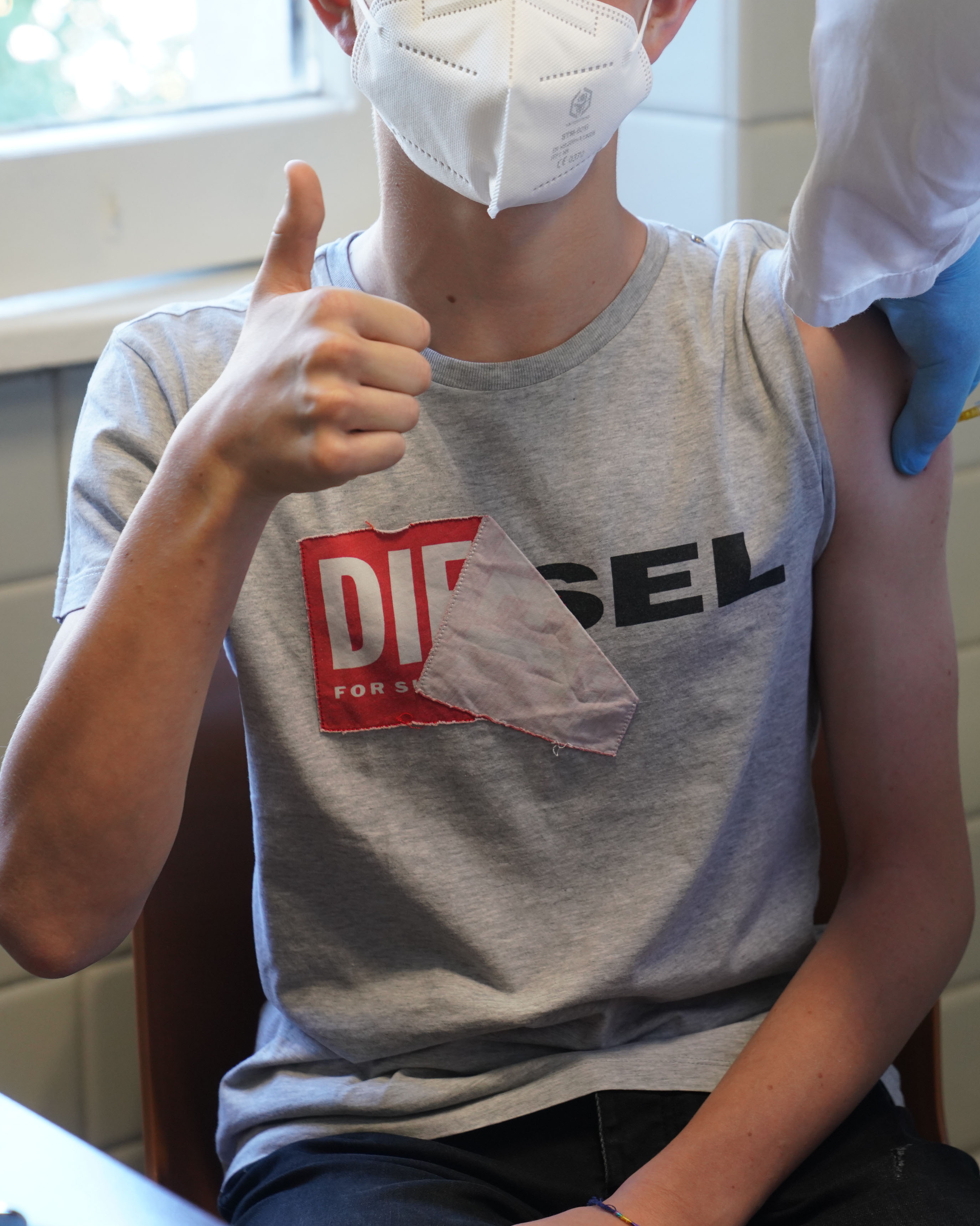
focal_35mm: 99
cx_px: 765
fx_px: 3589
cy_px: 615
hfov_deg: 15.5
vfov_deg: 19.4
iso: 1250
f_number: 4.5
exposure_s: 1/125
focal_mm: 70
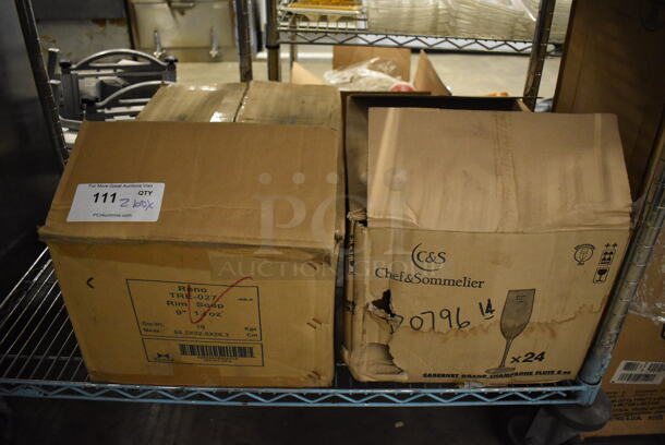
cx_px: 332
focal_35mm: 27
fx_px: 499
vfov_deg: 48.0
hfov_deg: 67.3
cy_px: 222
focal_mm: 18
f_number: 3.5
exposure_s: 1/125
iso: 4500
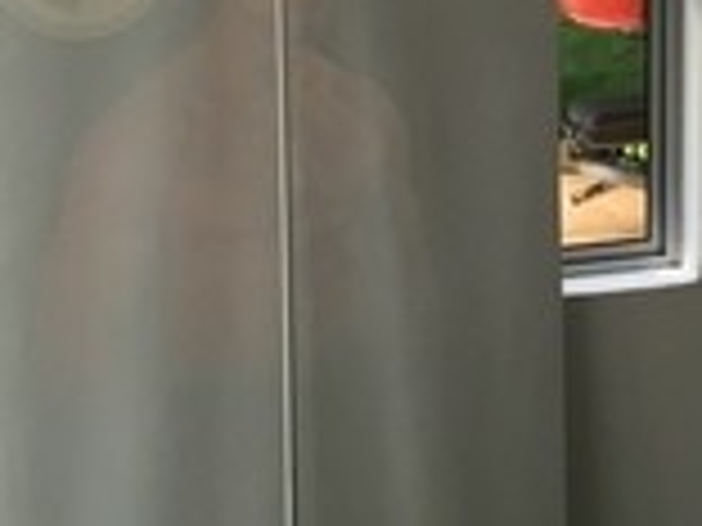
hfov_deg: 19.7
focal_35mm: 93
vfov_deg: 15.4
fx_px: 1886
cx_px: 873
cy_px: -92
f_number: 2.2
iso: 100
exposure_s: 1/33
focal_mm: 4.15
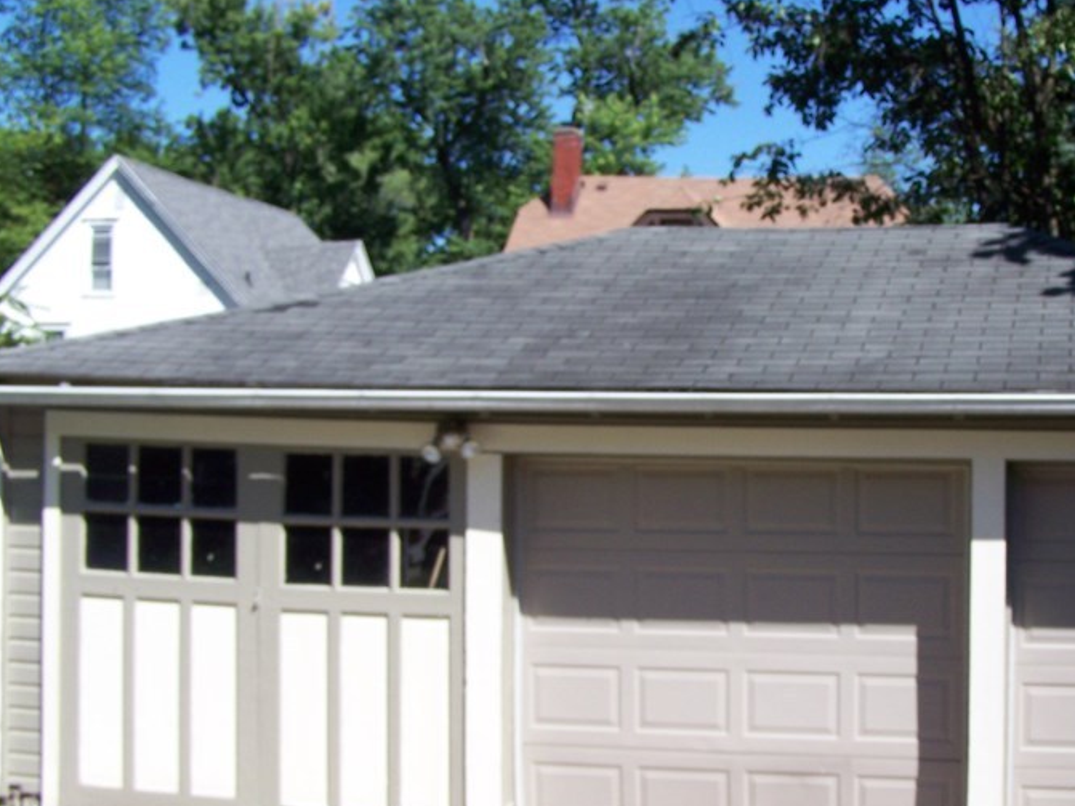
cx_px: 732
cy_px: 510
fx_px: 1801
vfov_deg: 25.1
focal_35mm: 58
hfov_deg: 32.9
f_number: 4
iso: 64
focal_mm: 6.3
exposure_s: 1/400
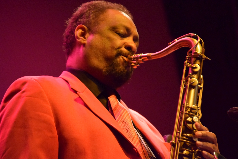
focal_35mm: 158
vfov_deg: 8.7
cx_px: 119
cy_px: 80
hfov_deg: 13.0
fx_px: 1041
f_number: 4.8
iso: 6400
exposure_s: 1/80
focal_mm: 105
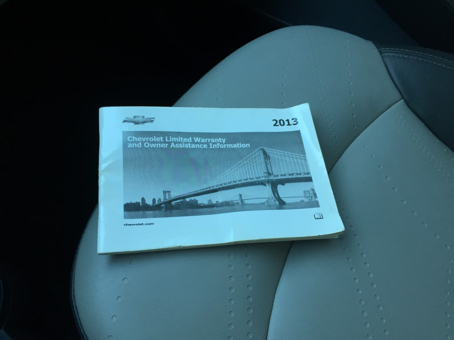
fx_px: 380
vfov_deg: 48.2
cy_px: 170
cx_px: 227
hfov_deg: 61.7
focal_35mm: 29
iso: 32
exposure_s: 1/30
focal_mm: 4.15
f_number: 2.2
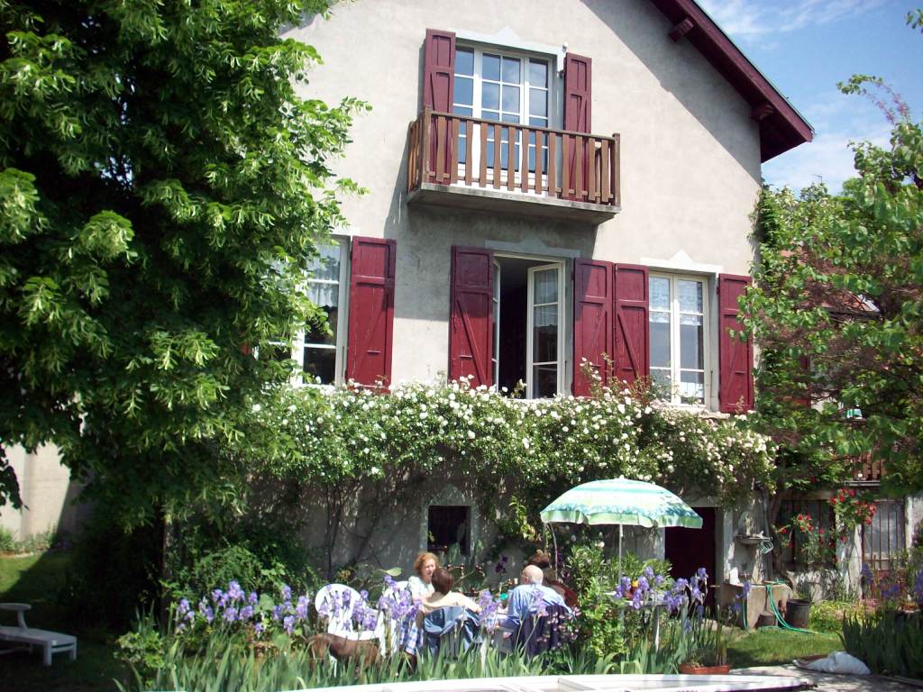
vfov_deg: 38.7
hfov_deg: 50.1
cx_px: 462
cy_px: 346
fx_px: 987
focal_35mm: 37
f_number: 5.6
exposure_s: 1/255
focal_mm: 6.2
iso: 80
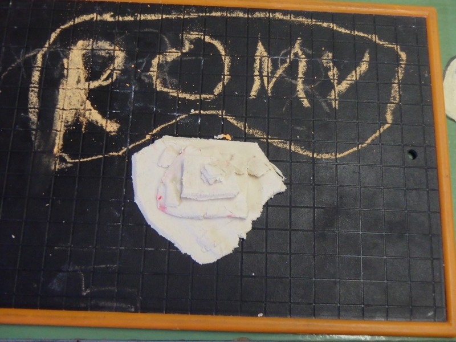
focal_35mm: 46
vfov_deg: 31.5
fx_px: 606
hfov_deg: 41.2
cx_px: 228
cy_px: 171
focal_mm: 8.3
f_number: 4.9
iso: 800
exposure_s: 1/50
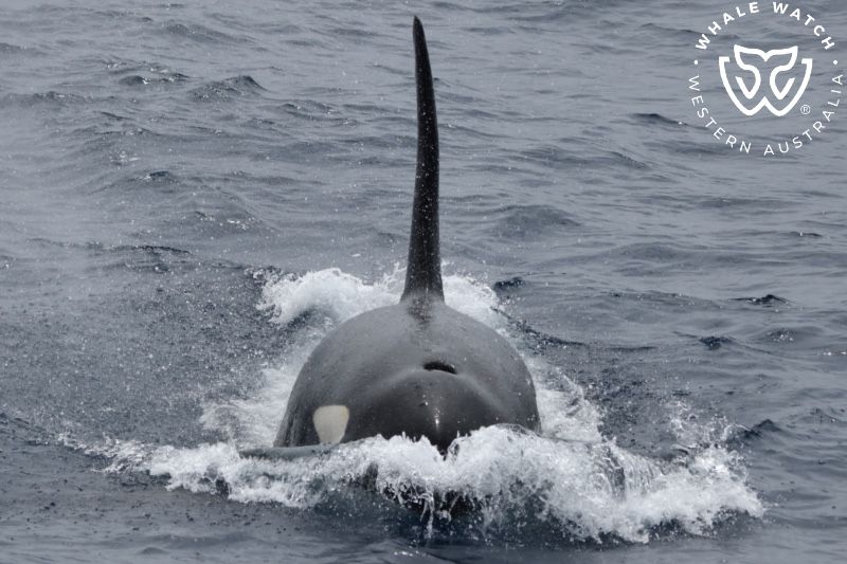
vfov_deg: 6.5
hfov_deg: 9.8
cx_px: 424
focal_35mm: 210
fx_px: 4939
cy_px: 282
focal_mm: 210
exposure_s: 1/8000
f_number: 5.3
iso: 450
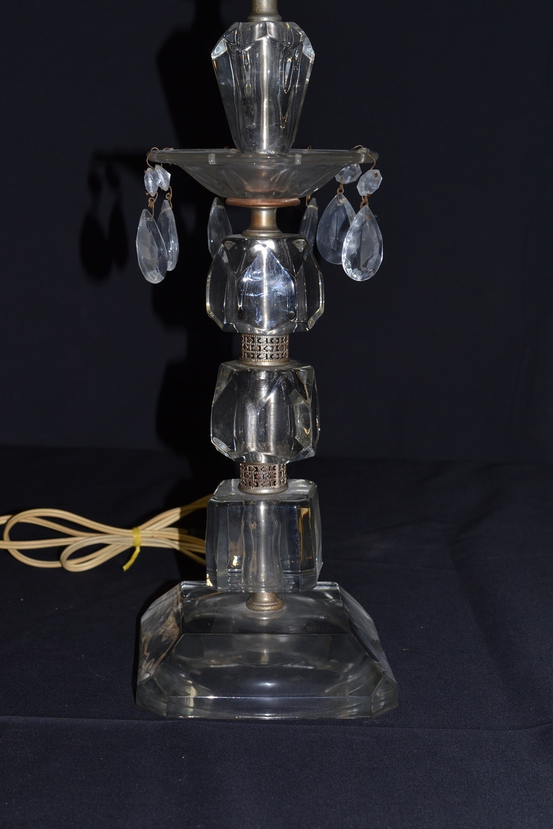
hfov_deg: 22.6
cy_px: 414
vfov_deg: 33.4
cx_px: 276
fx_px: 1382
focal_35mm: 60
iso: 100
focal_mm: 40
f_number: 8
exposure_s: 1/60
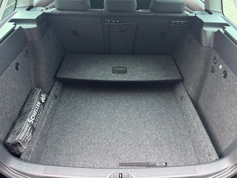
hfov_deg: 71.6
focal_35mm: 24
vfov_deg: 56.8
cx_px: 118
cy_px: 89
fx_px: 164
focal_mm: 6.76
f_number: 1.78
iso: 800
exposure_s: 1/60
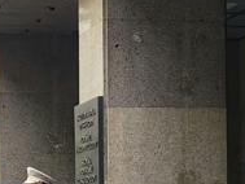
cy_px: 218
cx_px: -41
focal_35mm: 146
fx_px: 1034
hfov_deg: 13.2
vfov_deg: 10.0
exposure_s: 1/887
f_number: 2
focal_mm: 5.75
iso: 64
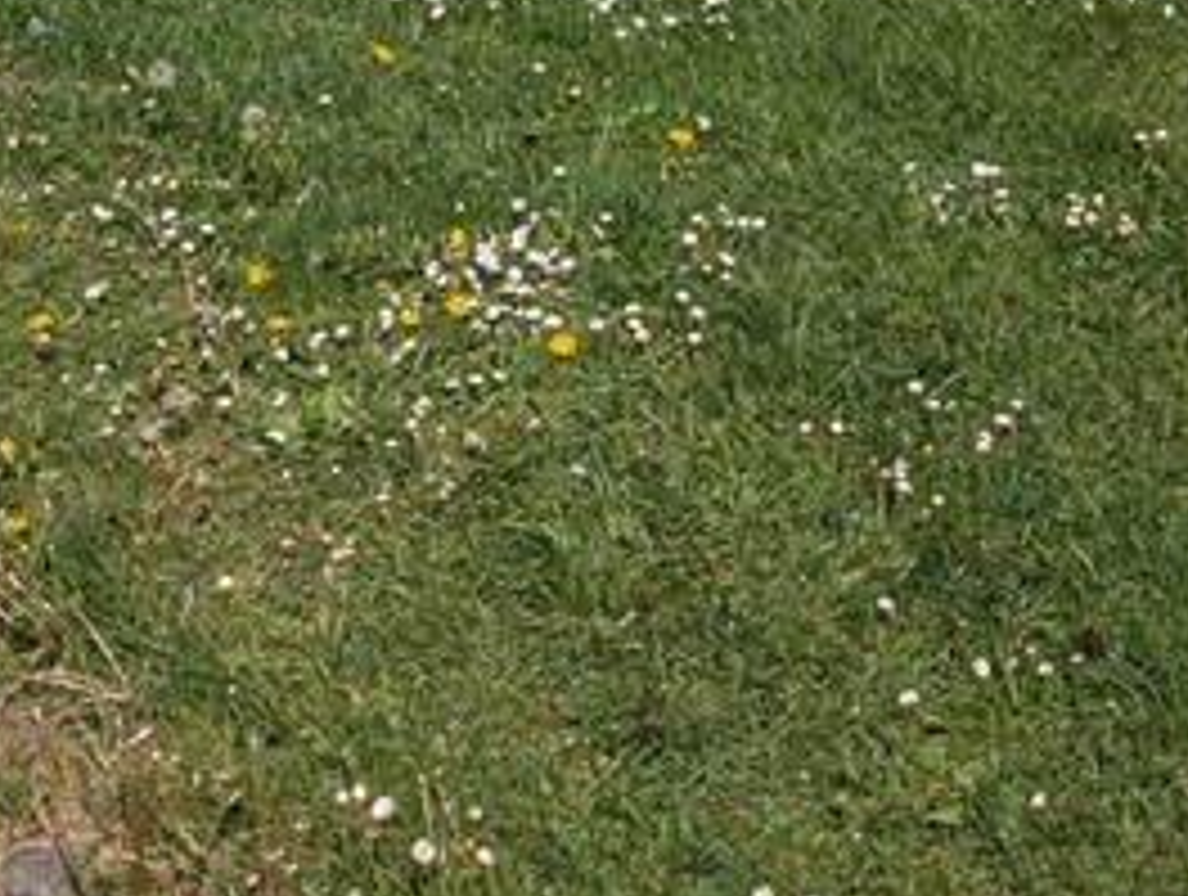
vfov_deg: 14.5
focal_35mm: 93
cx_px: 518
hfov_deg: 21.0
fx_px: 3198
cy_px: -565
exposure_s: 1/2299
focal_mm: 6.9
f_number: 1.68
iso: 20
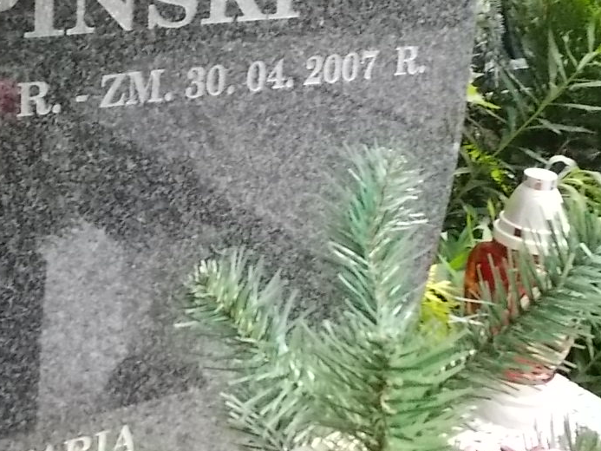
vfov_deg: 23.5
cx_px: 71
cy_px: 13
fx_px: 1042
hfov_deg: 30.9
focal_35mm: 60
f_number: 8
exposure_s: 1/125
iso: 400
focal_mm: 4.6
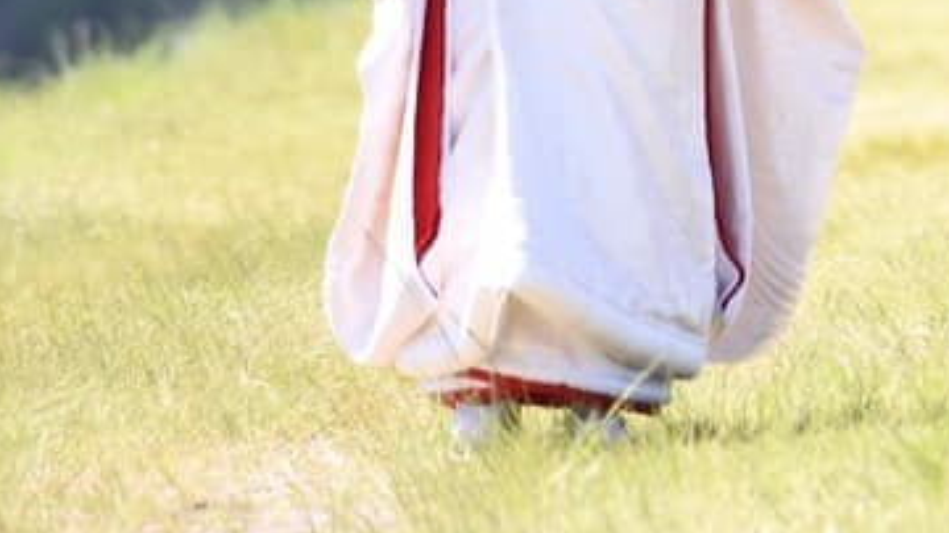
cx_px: 1239
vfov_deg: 1.4
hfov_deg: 2.6
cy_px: -582
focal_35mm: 839
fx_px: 21100
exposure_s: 1/1600
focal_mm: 200
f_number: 4
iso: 400
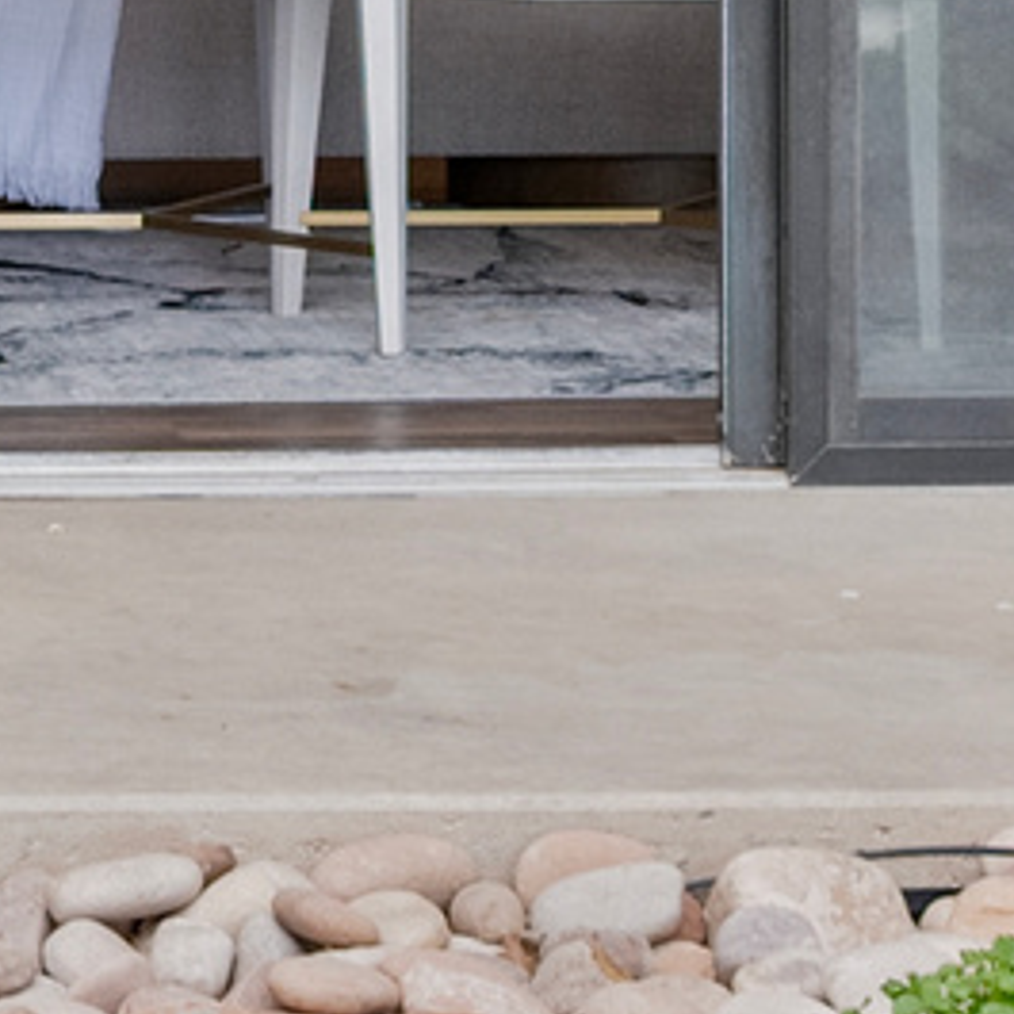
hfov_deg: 8.8
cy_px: -442
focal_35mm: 197
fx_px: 6529
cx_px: 8
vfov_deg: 8.7
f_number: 8
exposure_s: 1/160
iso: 2000
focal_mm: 30
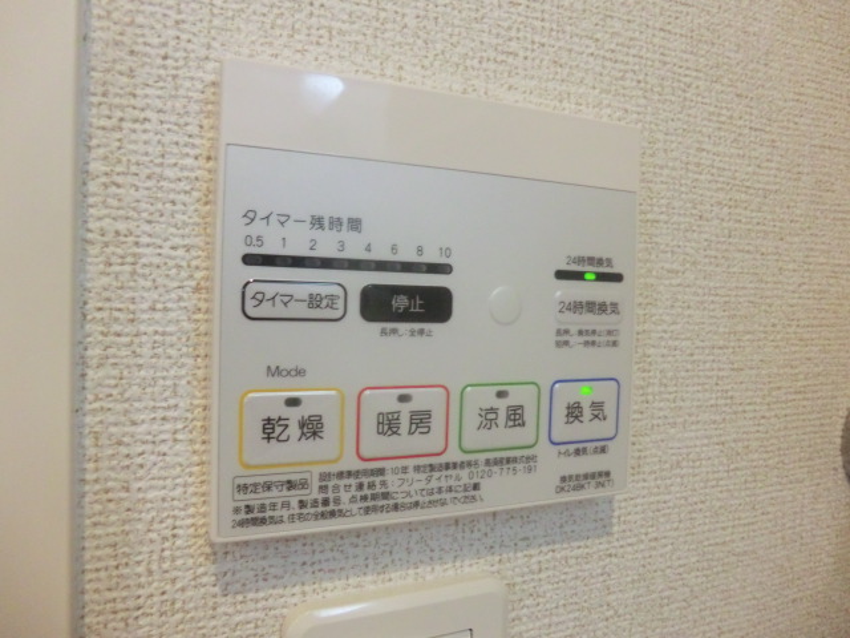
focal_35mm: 24
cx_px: 425
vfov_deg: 56.8
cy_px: 319
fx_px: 589
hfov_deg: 71.6
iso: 500
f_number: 3.2
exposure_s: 1/60
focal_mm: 4.3
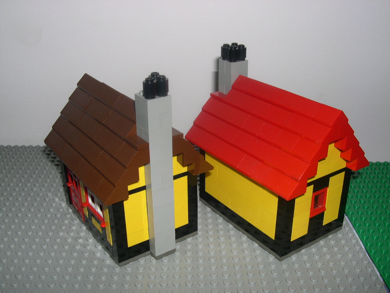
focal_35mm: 38
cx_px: 195
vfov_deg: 37.7
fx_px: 428
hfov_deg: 49.0
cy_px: 146
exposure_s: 1/60
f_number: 7.6
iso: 100
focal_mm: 8
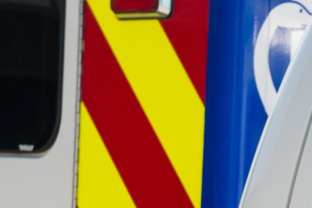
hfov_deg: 5.6
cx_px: 520
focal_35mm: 365
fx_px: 3164
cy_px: 409
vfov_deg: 3.7
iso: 320
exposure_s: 1/160
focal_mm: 58
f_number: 8
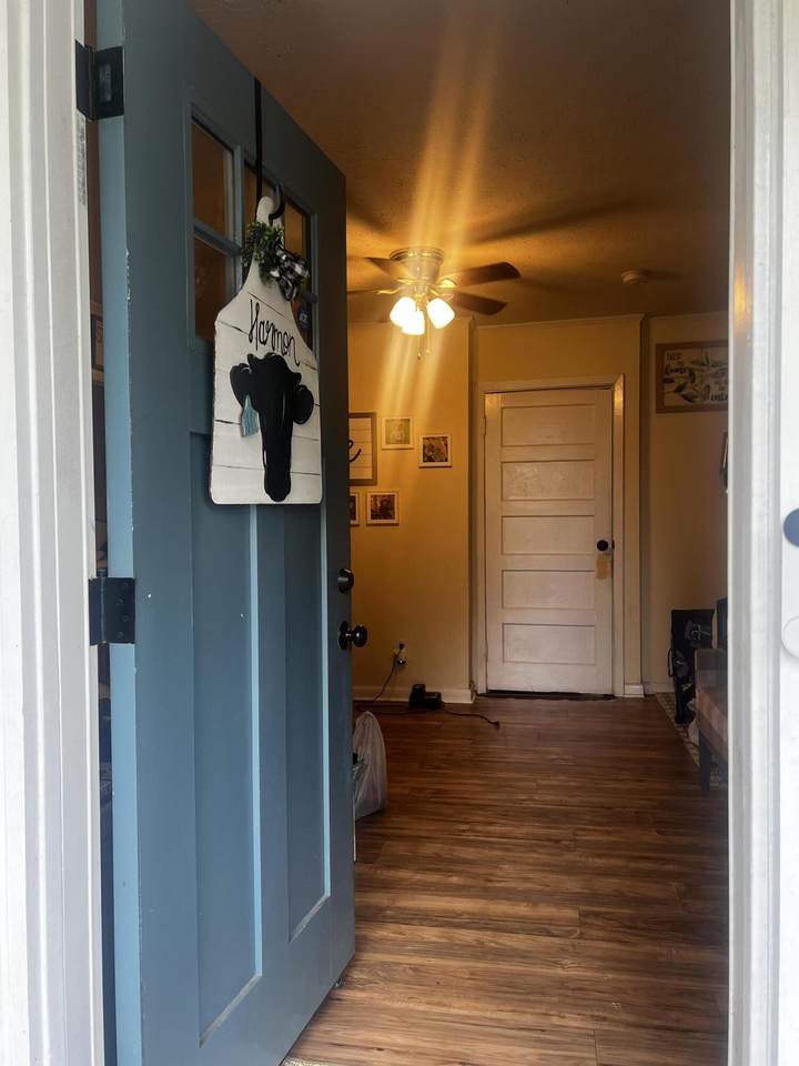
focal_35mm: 26
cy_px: 533
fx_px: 800
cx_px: 400
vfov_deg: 67.3
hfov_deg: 53.1
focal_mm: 5.7
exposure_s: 1/120
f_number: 1.5
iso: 125
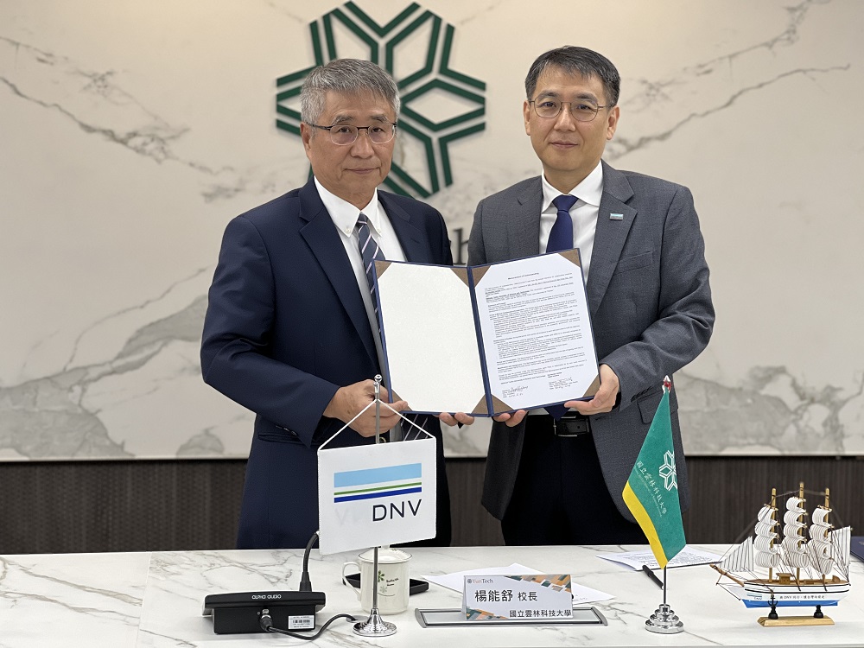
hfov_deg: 25.3
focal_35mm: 77
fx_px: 1922
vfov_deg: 19.1
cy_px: 324
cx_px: 432
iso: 200
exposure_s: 1/120
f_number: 2.8
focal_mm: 9
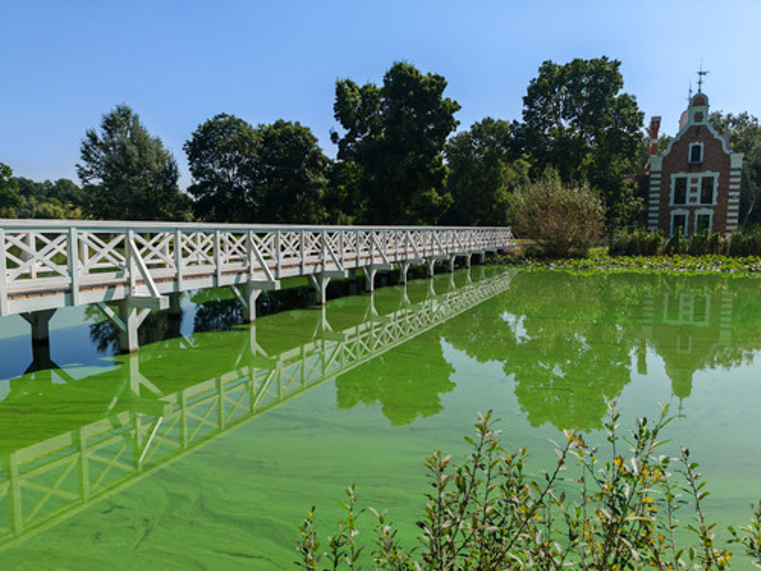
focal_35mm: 27
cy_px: 286
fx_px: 594
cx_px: 380
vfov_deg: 51.4
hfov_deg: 65.3
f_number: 1.6
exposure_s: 1/3400
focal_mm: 7.62
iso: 50
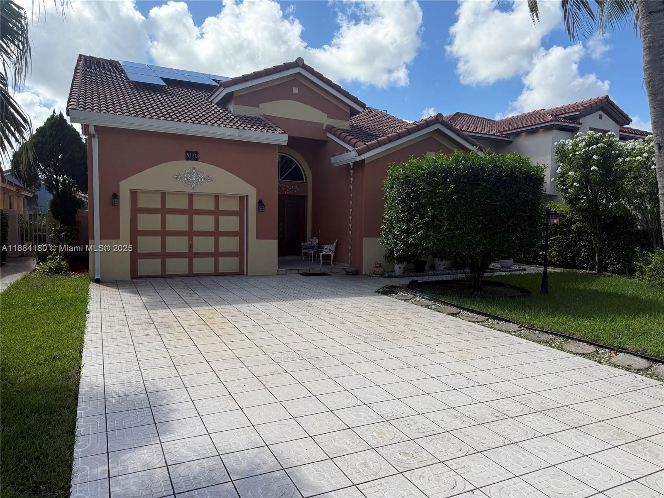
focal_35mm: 24
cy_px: 249
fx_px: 460
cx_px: 332
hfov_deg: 71.6
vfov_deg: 56.8
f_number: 1.78
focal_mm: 6.76
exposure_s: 1/5319
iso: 80
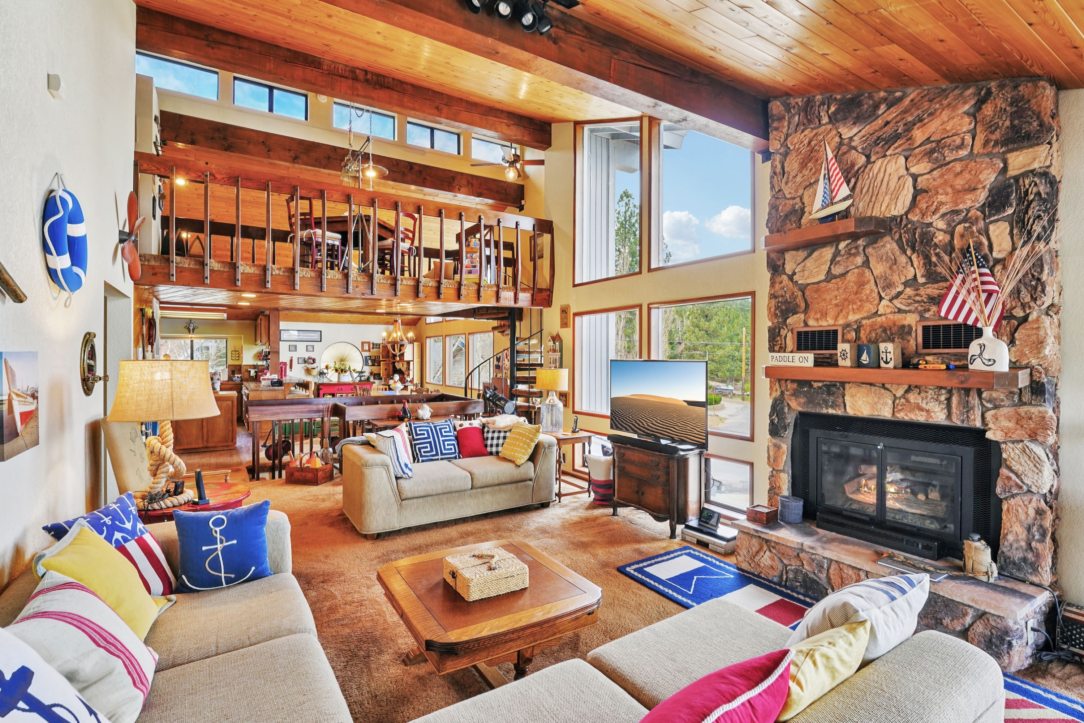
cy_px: 362
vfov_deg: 72.4
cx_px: 542
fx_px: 494
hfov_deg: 95.3
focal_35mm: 16
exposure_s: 1/30
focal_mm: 16.4
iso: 400
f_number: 8
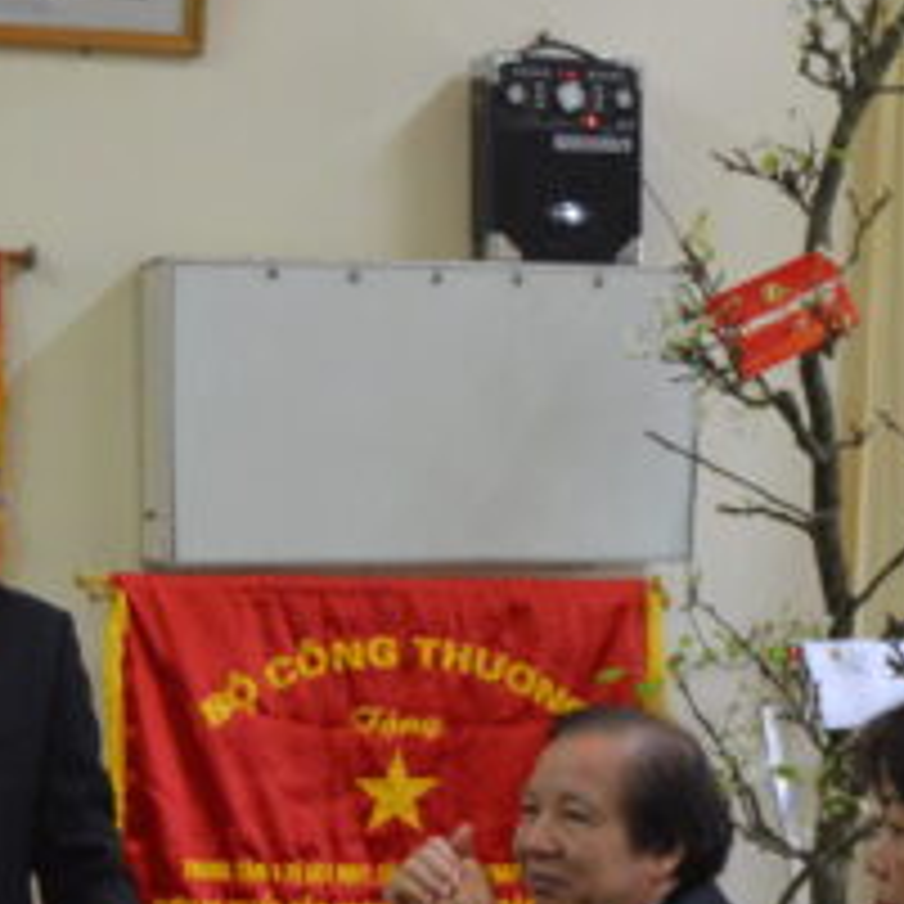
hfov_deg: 14.4
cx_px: 1111
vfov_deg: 14.8
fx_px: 3457
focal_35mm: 117
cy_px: 668
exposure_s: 1/60
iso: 720
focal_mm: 18
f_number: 3.5
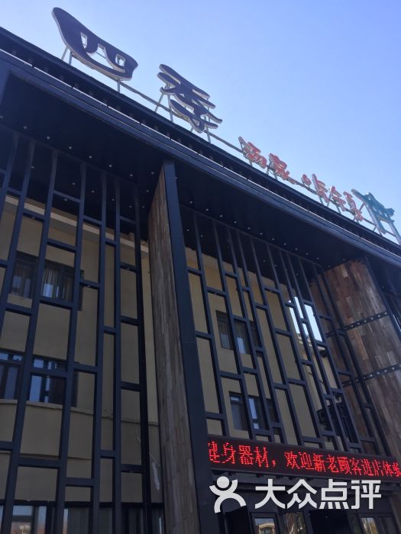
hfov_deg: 48.2
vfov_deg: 61.7
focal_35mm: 29
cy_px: 267
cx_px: 200
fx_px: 448
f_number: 2.2
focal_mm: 4.15
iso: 32
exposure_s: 1/807
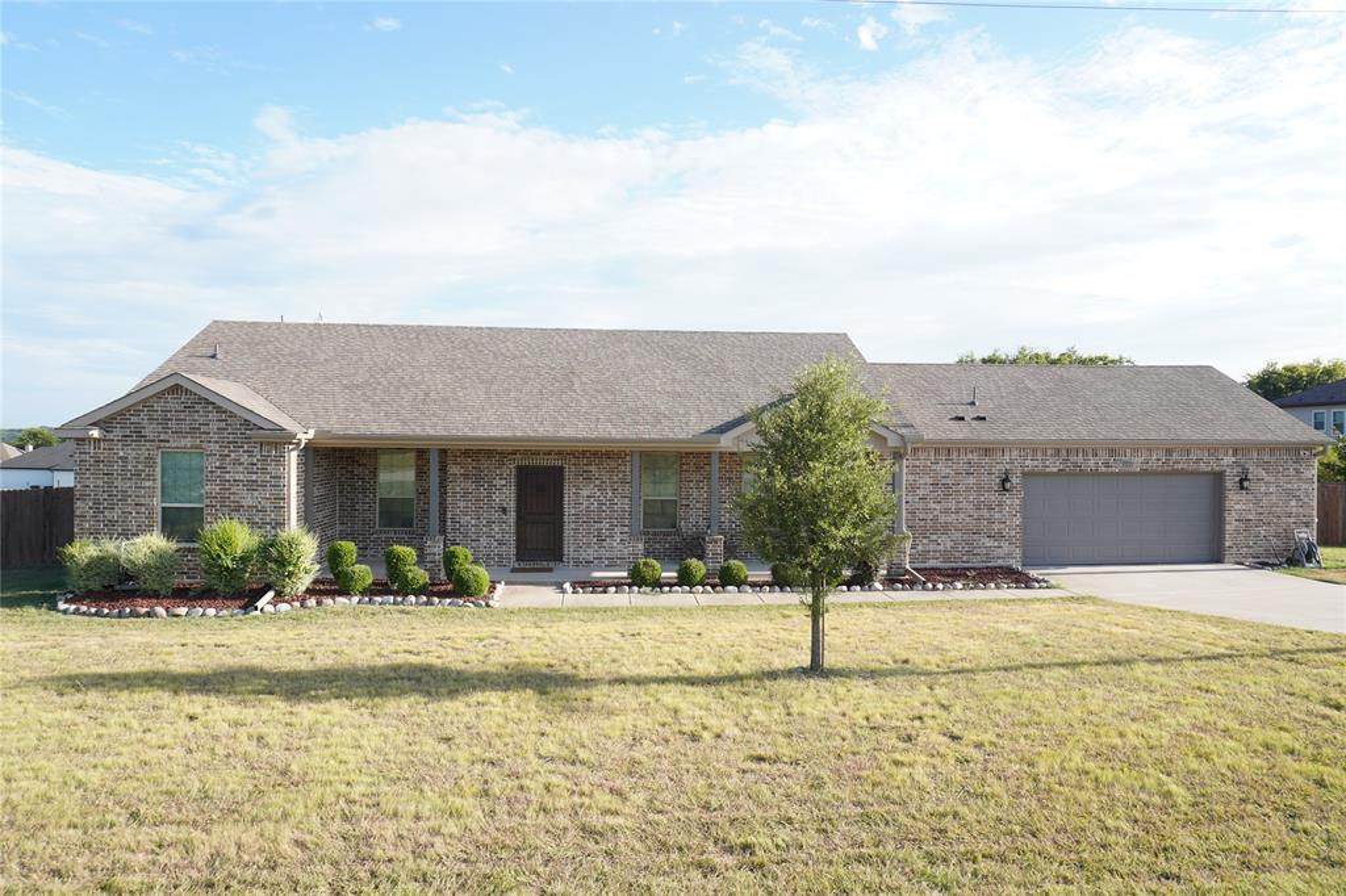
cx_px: 673
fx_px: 897
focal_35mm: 24
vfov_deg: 53.1
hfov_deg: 73.8
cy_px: 448
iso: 100
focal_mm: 16
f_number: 7.1
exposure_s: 1/125
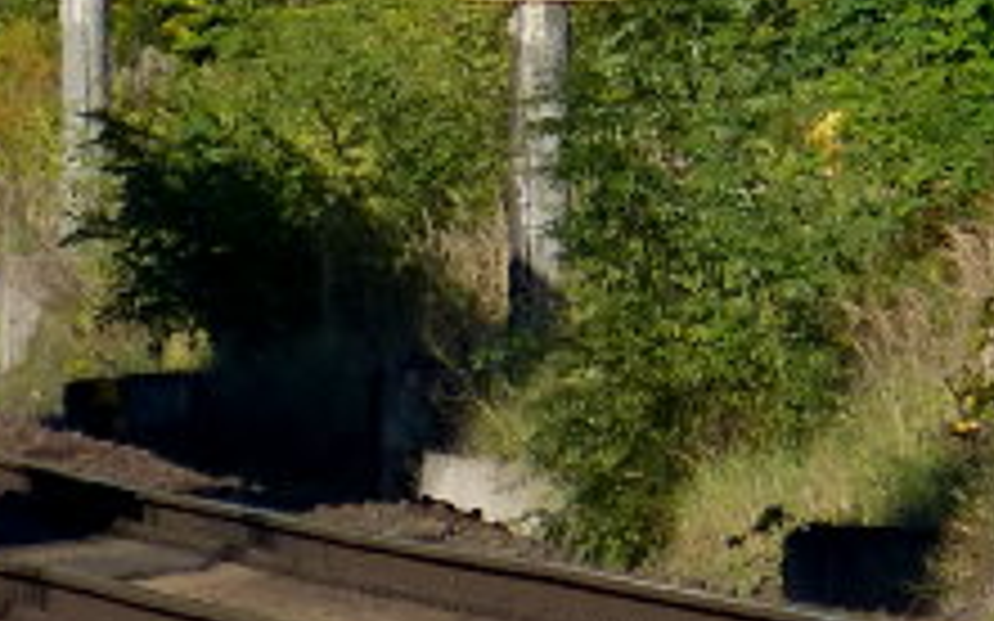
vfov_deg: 0.6
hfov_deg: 1.0
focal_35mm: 2167
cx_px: -823
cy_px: -135
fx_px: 58689
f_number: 4.2
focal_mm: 67.7
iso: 100
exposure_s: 1/500
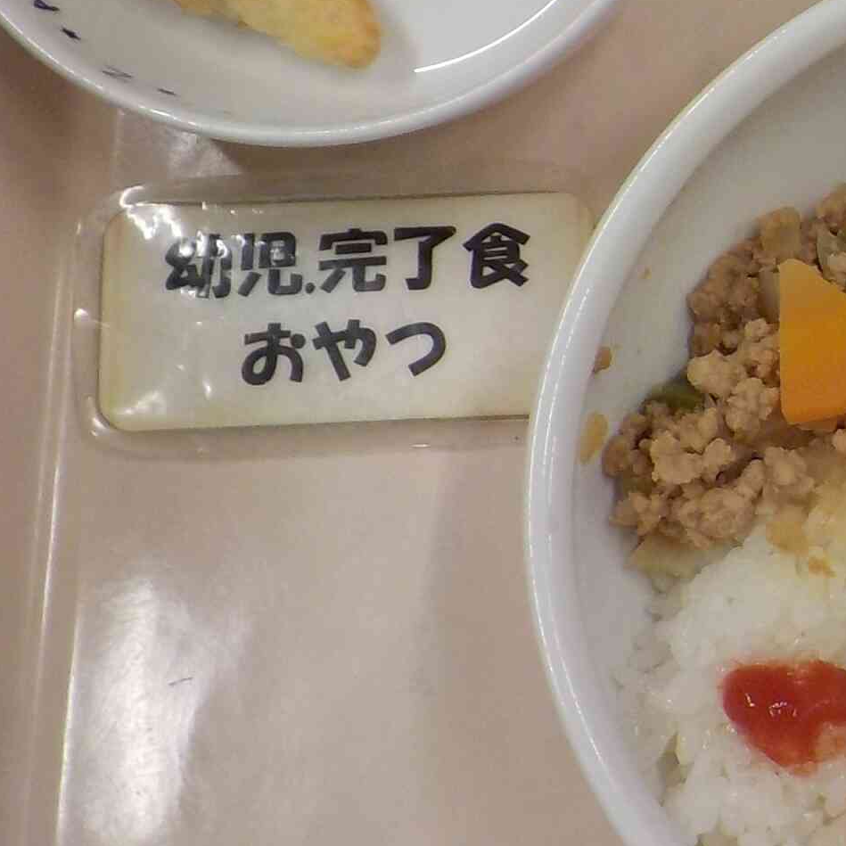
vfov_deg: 18.6
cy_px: 293
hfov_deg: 16.9
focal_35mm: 93
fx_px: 2571
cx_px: 1265
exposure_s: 1/50
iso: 125
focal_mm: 4.1
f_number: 3.3
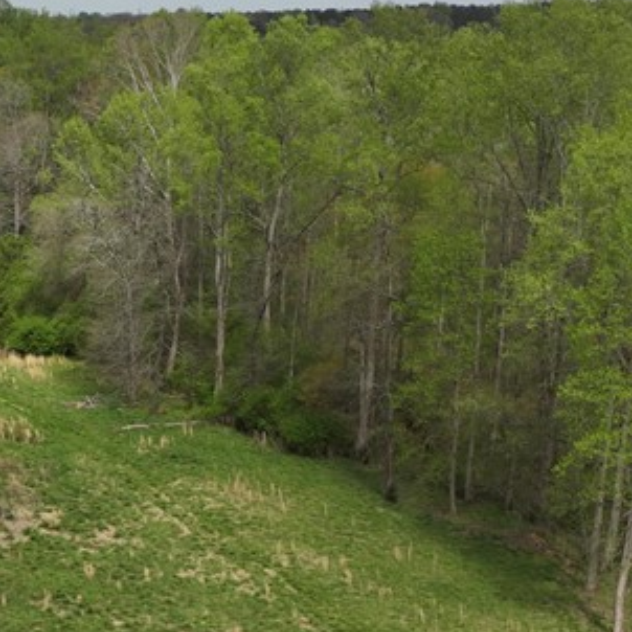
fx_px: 1487
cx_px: -36
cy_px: 468
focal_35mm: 72
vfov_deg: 23.8
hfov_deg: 22.8
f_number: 2.8
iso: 110
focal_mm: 12.29
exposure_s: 1/240
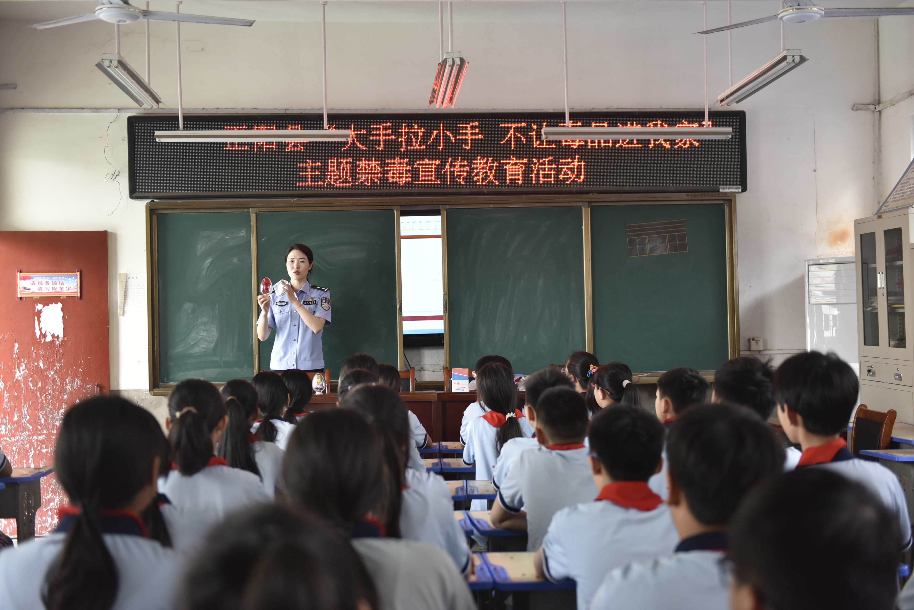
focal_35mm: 48
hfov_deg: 41.1
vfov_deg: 28.1
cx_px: 457
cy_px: 305
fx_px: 1219
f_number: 2.8
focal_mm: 48
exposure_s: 1/320
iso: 1250
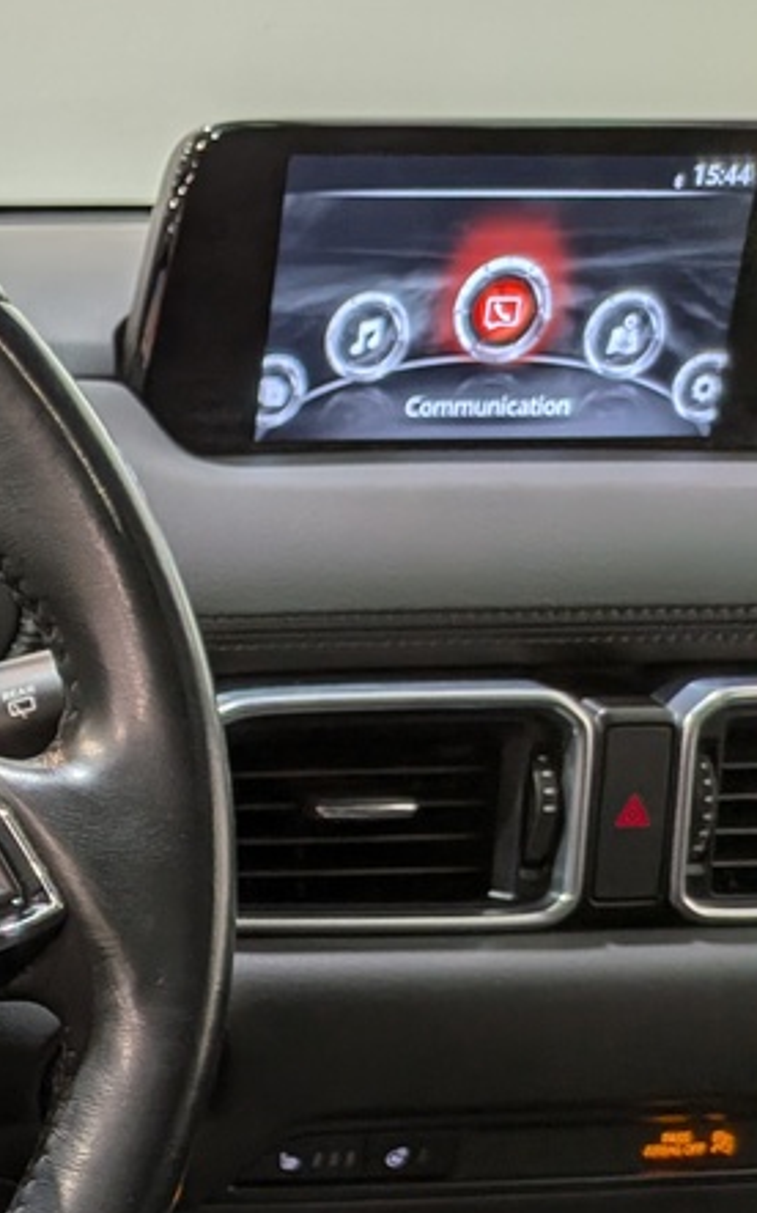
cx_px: -623
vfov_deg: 33.9
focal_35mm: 59
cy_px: 892
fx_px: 1949
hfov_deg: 17.6
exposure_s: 1/138
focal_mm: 4.53
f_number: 1.7
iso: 28
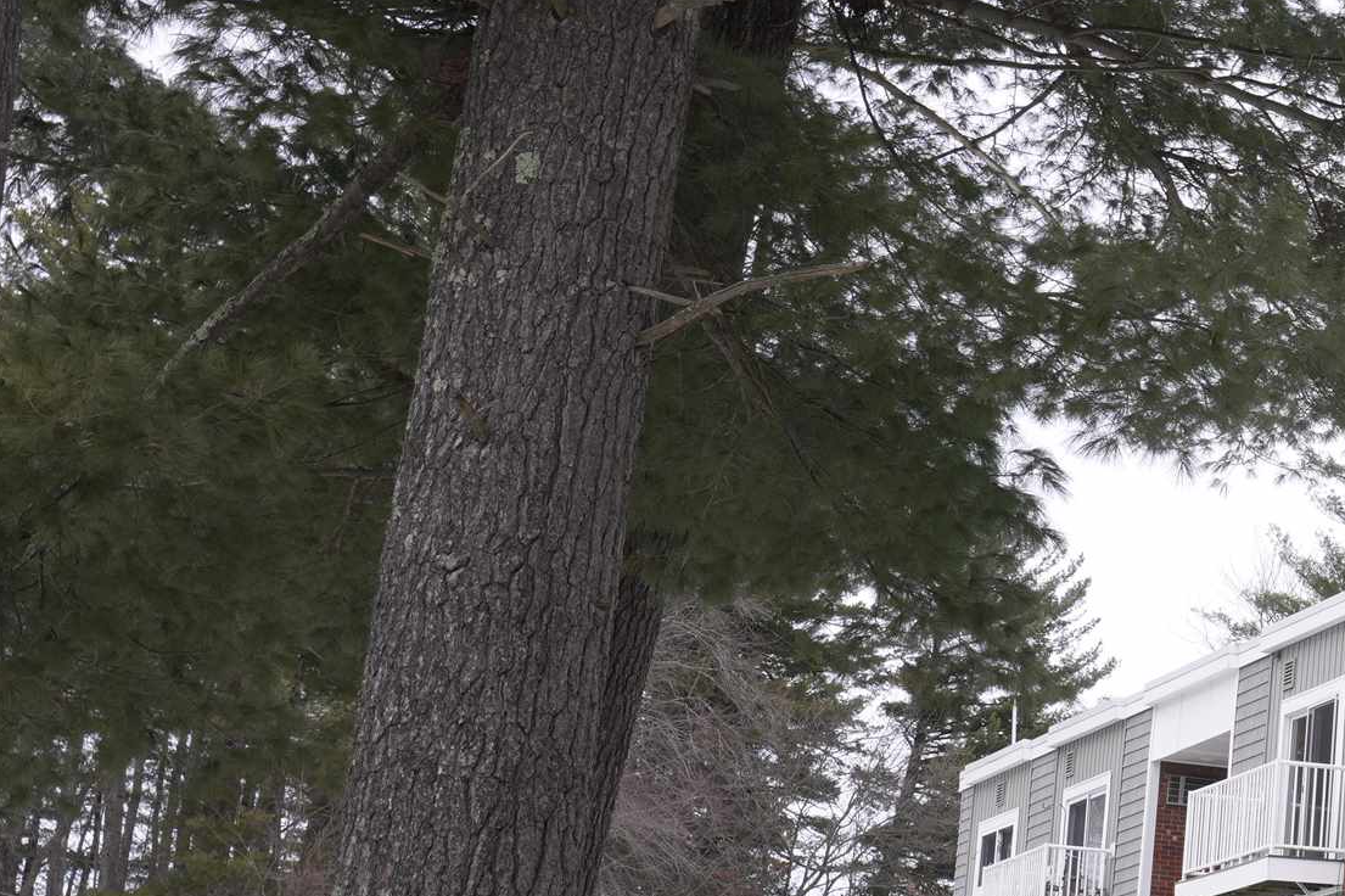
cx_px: 1765
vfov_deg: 15.3
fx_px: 3324
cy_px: 515
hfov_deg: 20.8
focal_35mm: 89
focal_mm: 32
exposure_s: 1/40
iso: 100
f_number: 11
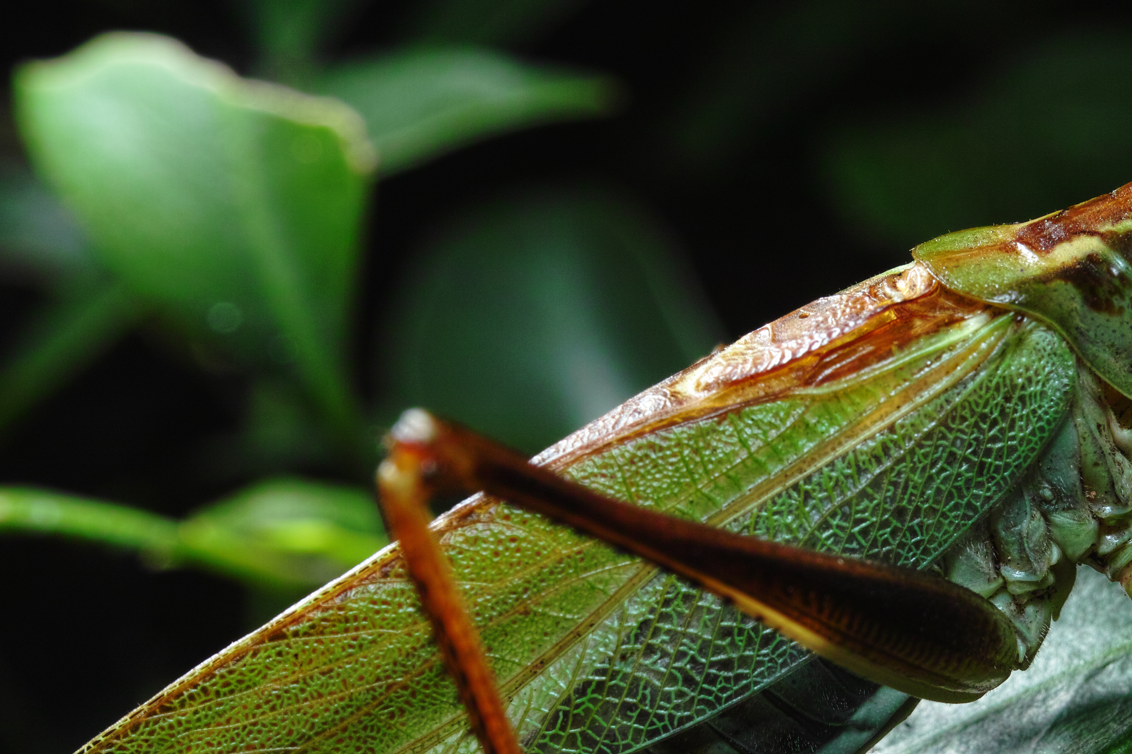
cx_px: 856
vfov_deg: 13.8
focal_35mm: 99
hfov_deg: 20.4
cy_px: 530
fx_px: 3113
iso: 200
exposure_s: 1/125
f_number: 11
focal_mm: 30
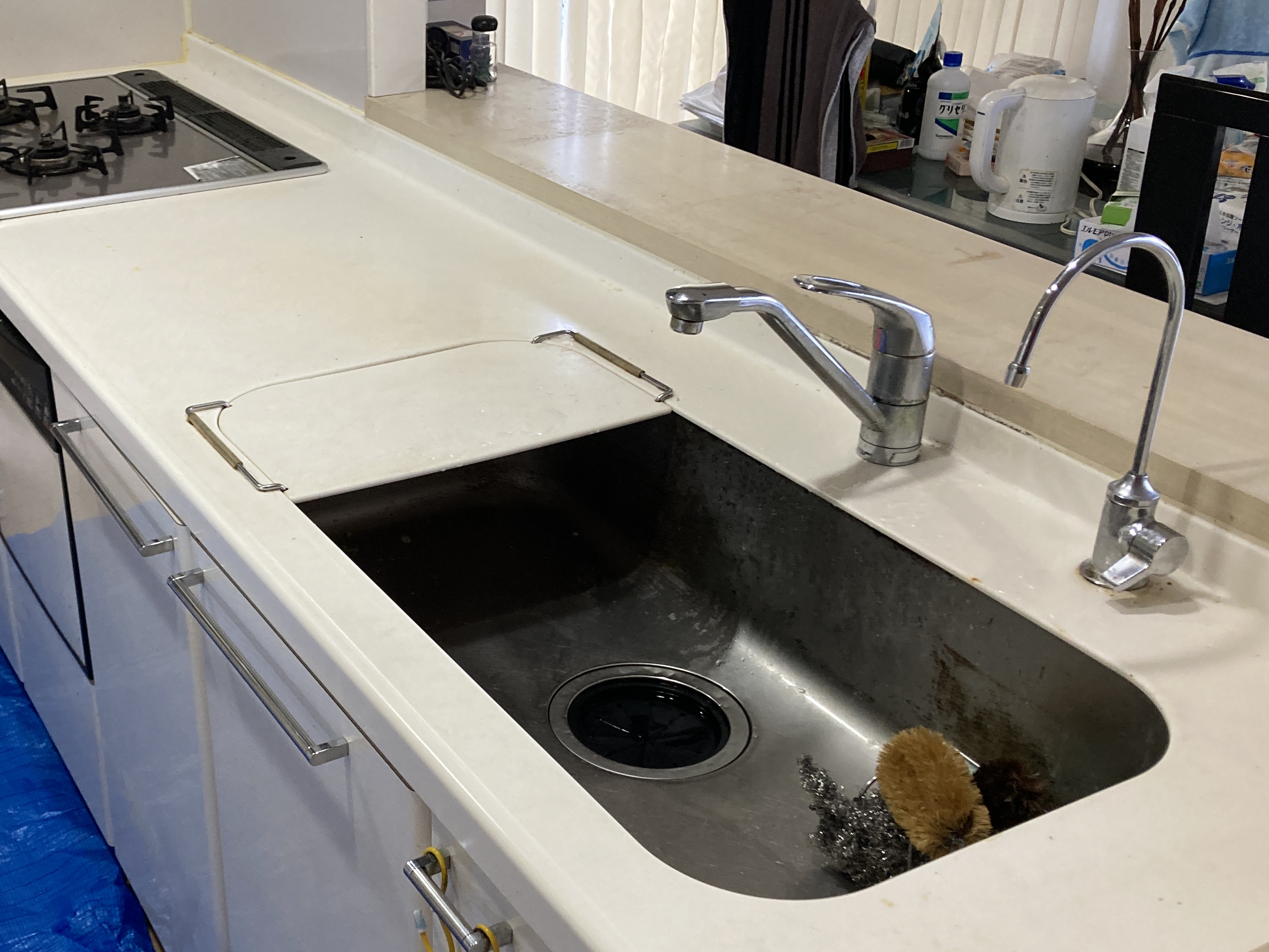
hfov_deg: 44.2
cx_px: 436
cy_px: 546
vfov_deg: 34.3
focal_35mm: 42
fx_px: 1540
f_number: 1.8
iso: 125
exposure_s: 1/60
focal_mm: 3.99
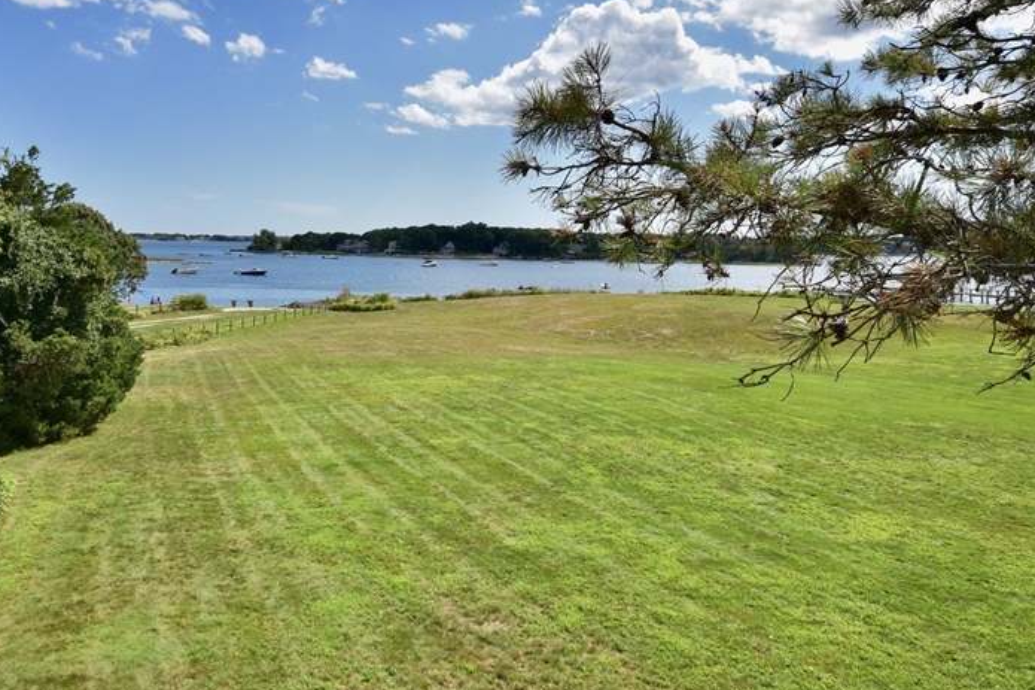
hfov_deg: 62.6
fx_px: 826
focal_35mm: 29
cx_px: 348
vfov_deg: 44.9
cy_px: 253
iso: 200
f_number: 8
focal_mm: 13
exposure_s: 1/500
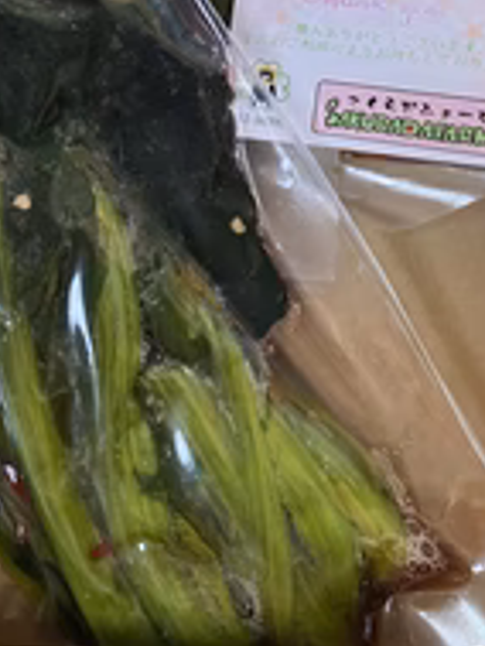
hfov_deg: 26.6
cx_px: 242
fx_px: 1026
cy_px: 38
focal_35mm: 55
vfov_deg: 32.7
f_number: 1.8
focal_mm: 4.25
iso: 160
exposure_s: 1/60
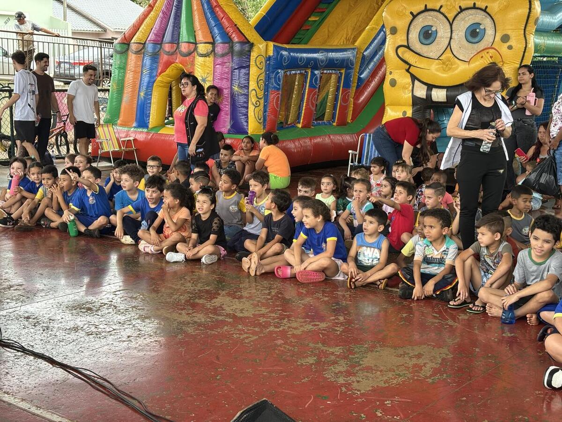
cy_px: 211
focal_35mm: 52
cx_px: 281
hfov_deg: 36.8
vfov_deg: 28.0
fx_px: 844
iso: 40
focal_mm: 5.96
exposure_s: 1/172
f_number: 1.6
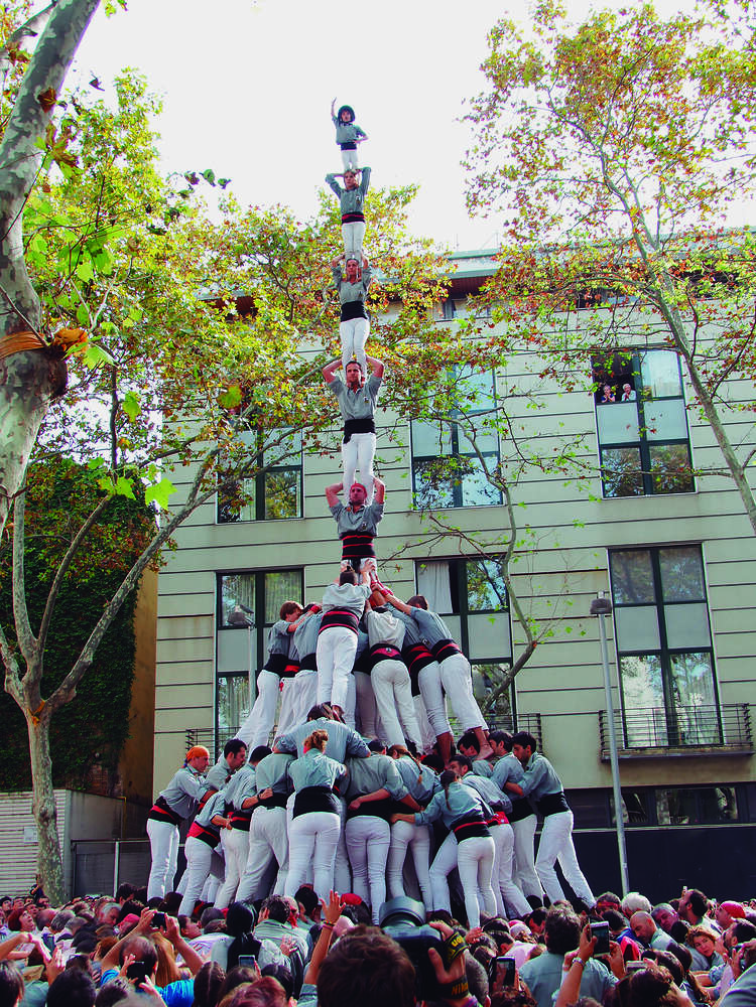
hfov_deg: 36.0
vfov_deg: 46.8
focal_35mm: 40
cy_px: 504
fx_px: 1165
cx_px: 378
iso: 200
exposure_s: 1/125
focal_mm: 20
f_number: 5.6
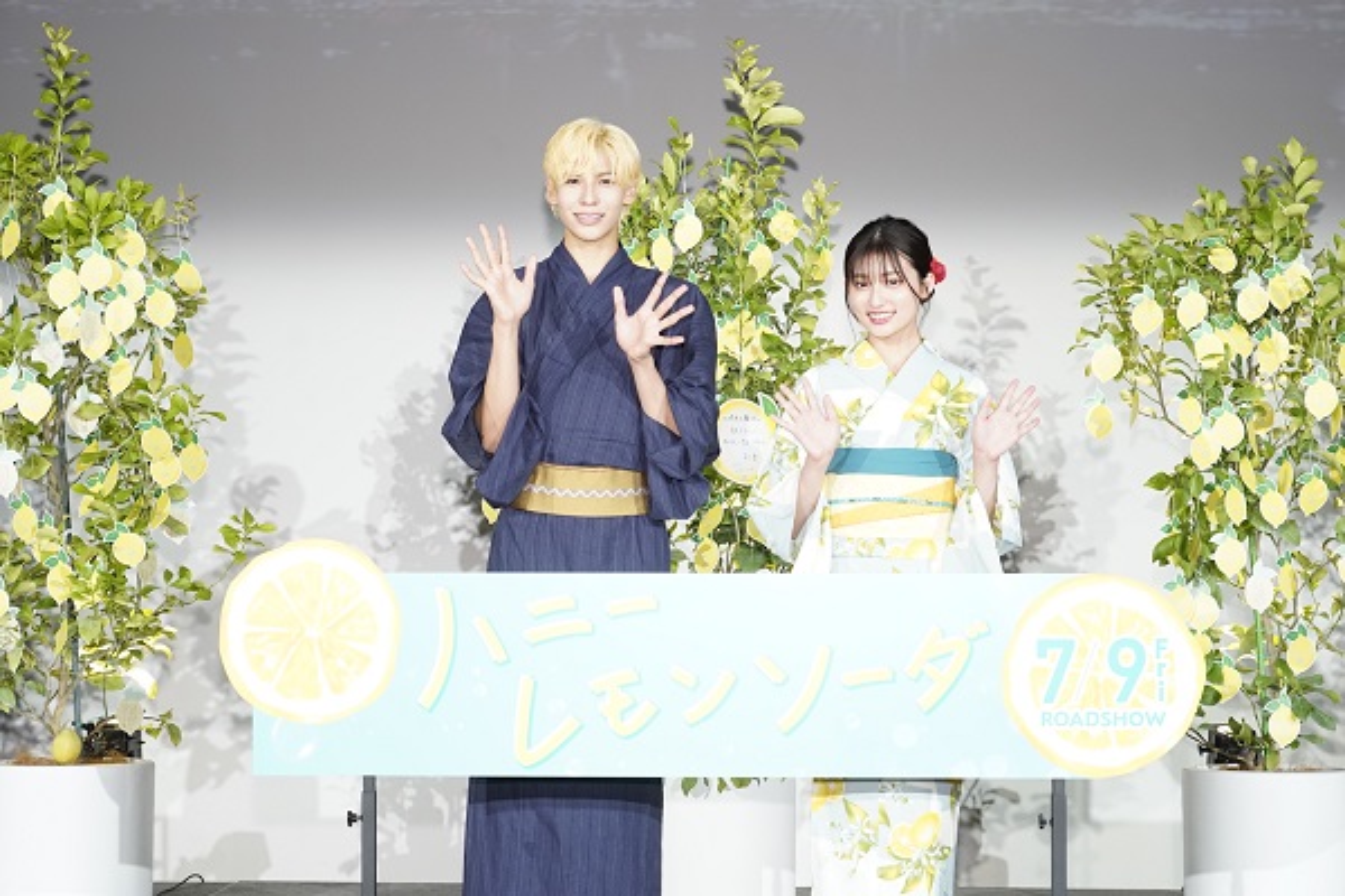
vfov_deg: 22.6
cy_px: 448
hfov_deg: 33.4
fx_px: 2241
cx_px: 672
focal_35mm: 60
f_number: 5.6
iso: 3200
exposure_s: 1/160
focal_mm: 60
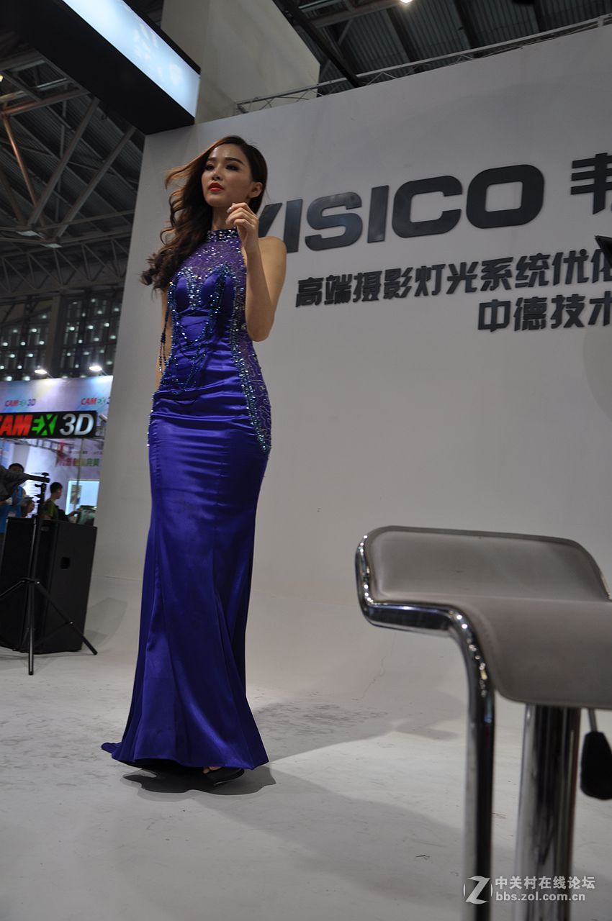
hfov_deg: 41.6
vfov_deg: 59.6
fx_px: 805
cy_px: 460
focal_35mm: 32
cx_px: 306
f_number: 3.8
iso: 200
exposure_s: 1/80
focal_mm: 21
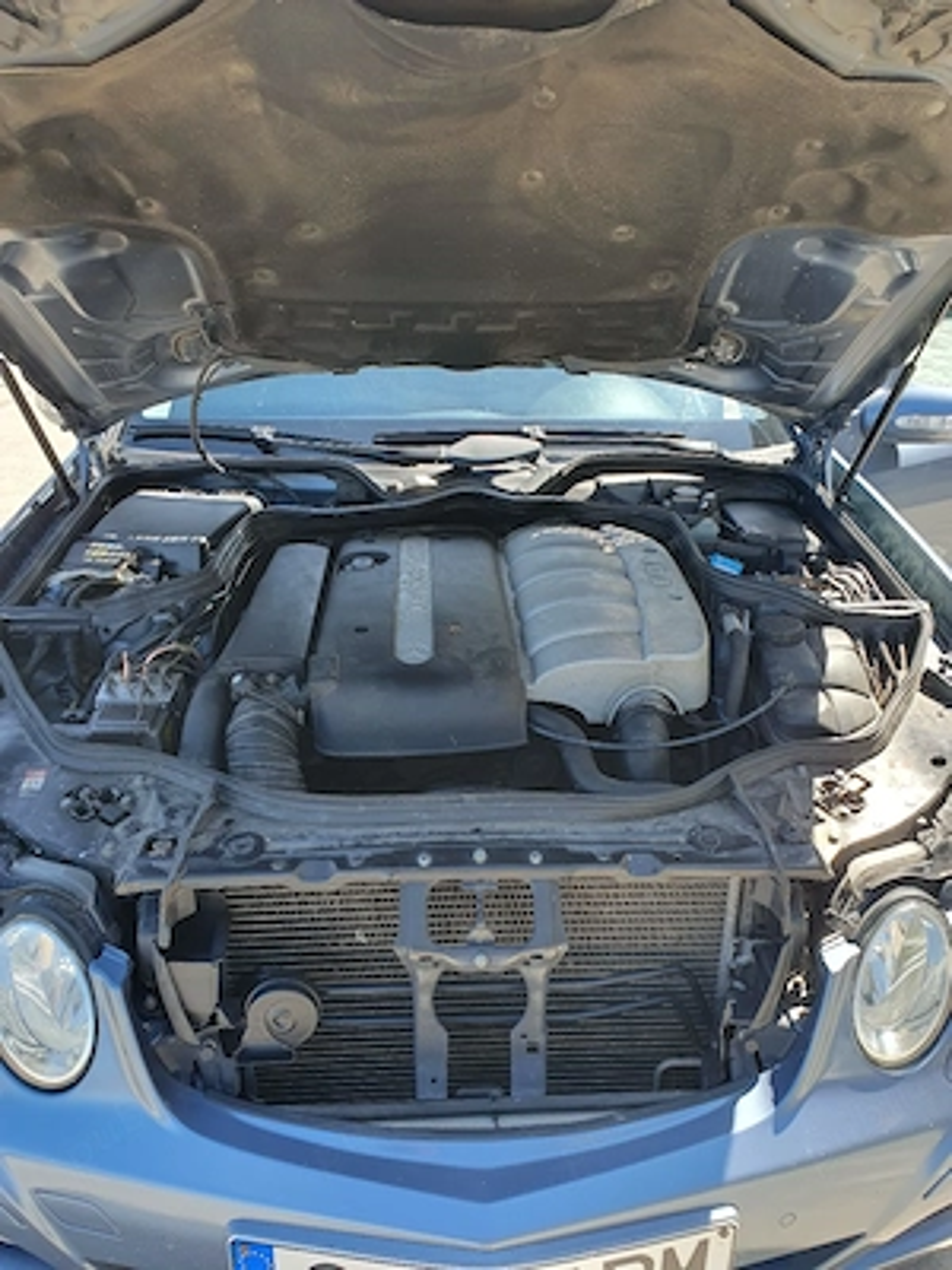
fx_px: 953
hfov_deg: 53.1
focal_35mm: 26
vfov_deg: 67.3
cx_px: 476
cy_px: 635
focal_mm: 4.32
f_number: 2.4
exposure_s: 1/222
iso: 50
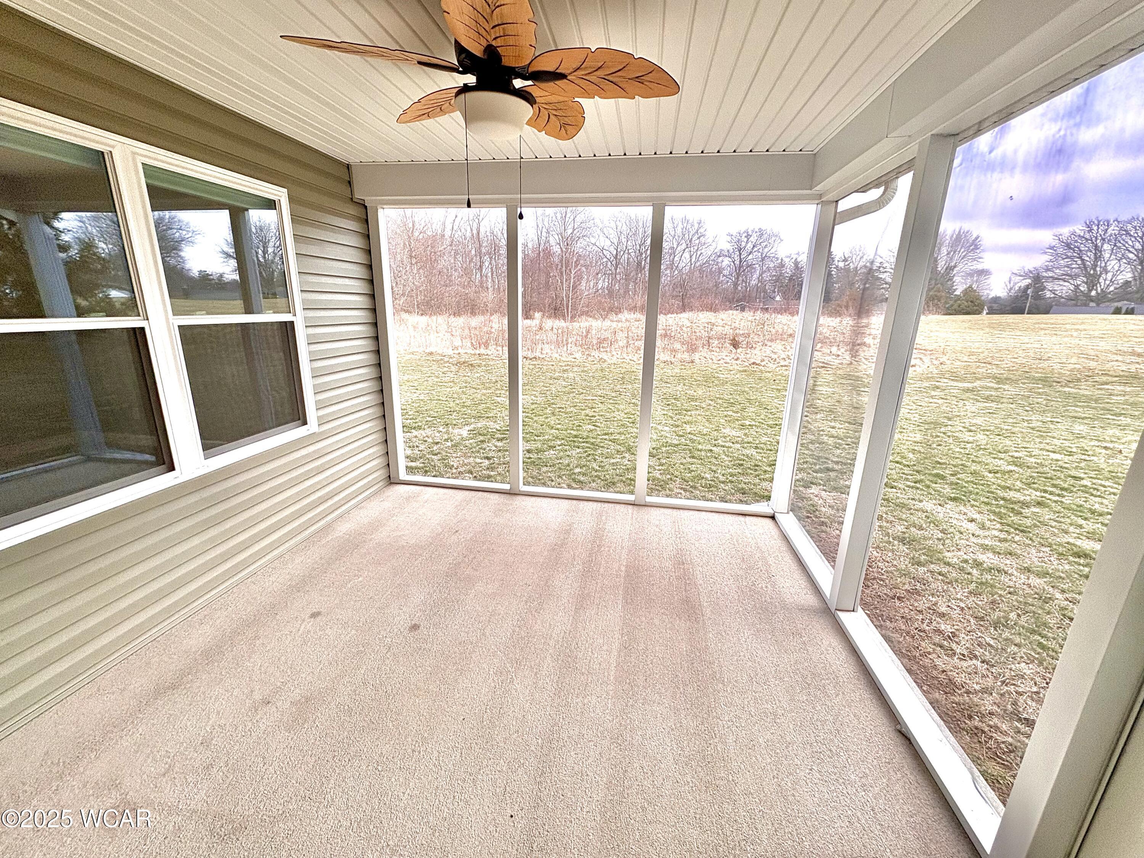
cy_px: 429
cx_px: 572
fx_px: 463
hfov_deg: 102.1
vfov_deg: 85.7
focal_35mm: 14
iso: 50
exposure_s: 1/99
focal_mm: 2.22
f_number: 2.2
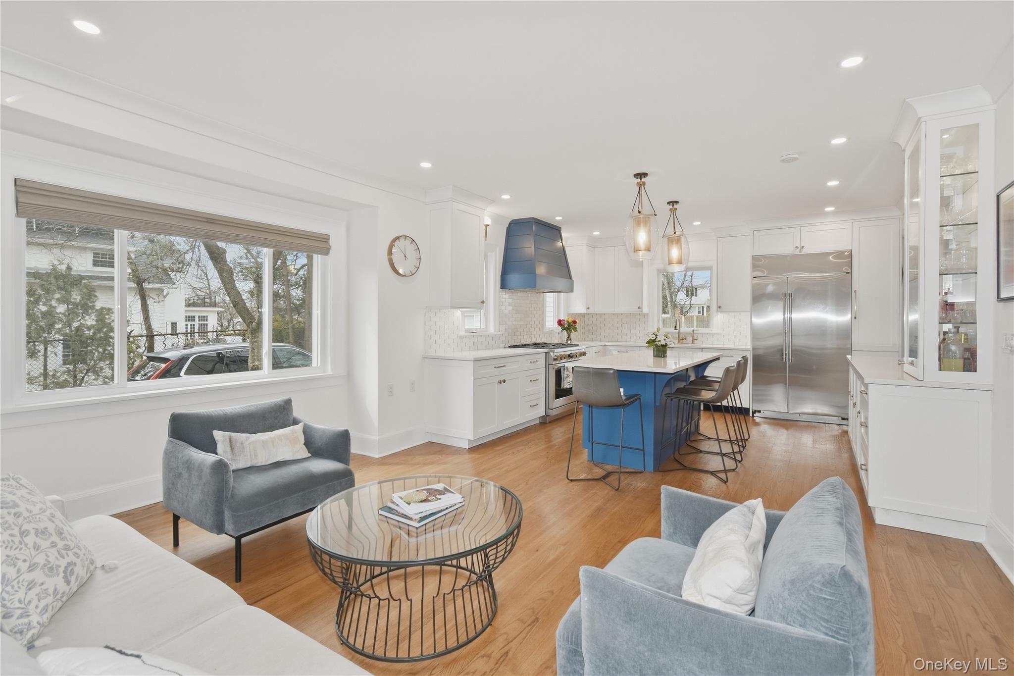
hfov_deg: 100.4
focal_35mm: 15
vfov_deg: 77.3
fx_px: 422
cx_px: 507
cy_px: 338
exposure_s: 1/100
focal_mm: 10
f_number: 5
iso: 200
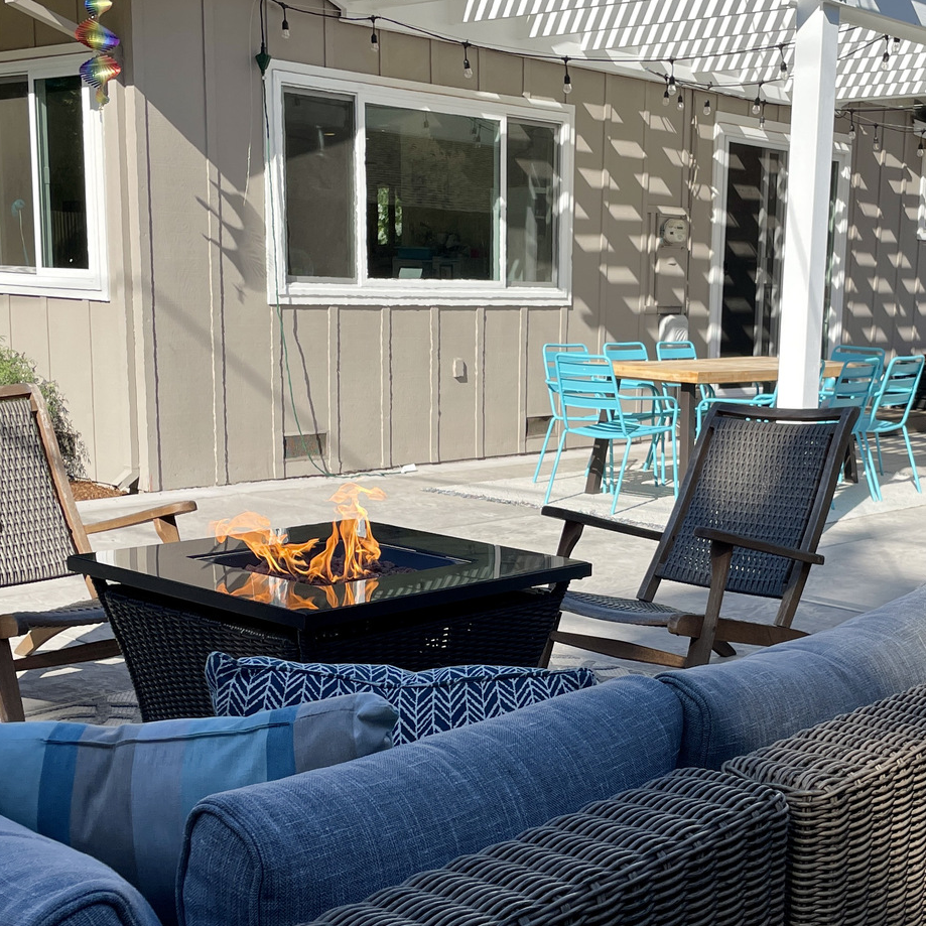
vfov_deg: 33.9
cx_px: 616
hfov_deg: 33.7
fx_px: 1513
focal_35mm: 50
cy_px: 548
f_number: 1.6
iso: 32
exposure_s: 1/2959
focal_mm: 4.2
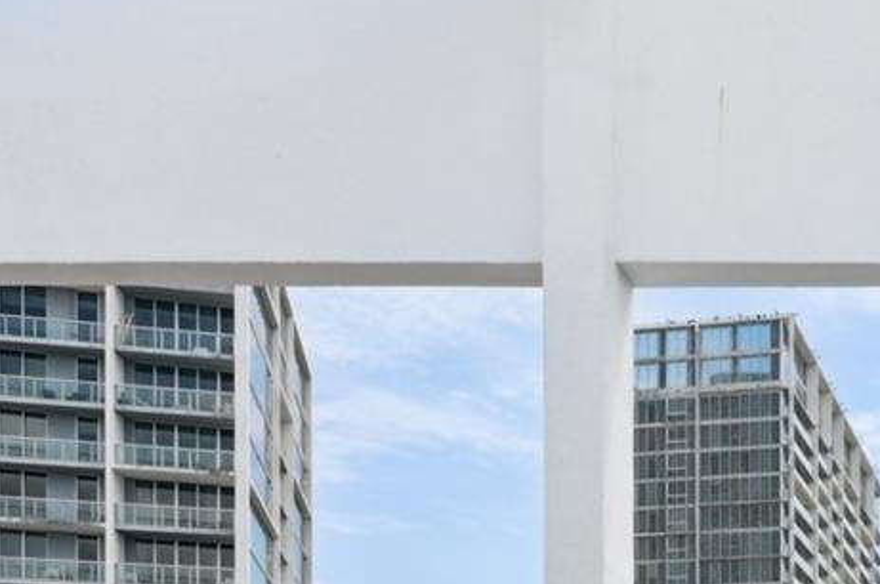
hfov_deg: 28.7
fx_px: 1440
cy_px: 898
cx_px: 1098
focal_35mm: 59
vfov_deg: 19.6
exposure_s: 1/500
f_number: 9
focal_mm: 17
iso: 100
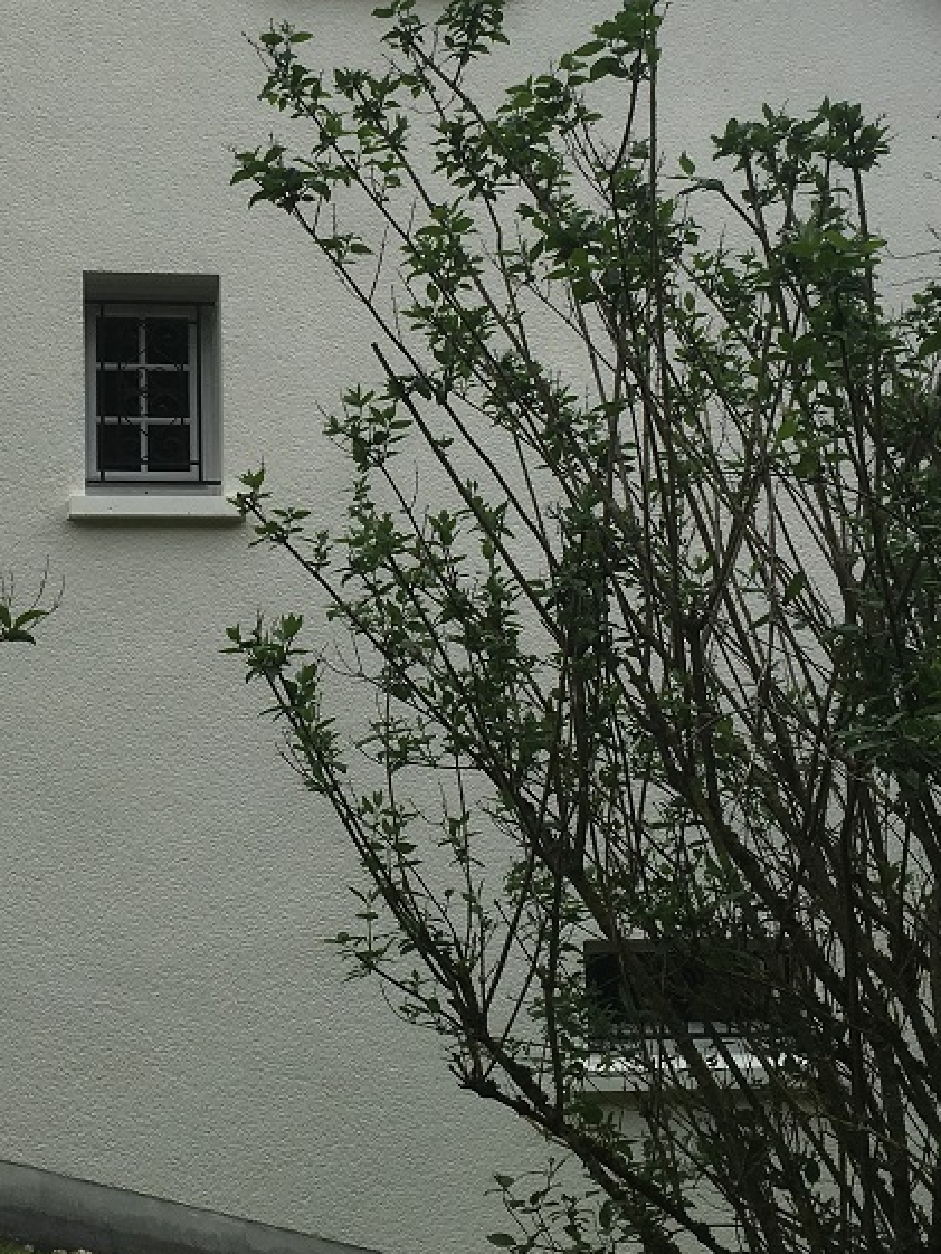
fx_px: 2246
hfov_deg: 23.3
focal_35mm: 62
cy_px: 427
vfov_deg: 31.0
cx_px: 174
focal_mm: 4.15
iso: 25
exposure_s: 1/1326
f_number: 2.2
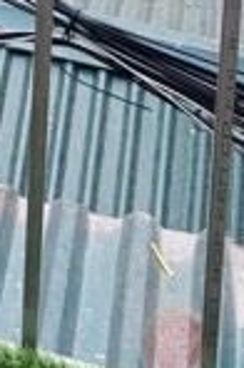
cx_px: -373
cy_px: -726
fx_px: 1767
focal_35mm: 173
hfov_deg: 7.3
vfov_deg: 9.4
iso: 125
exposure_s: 1/100
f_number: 1.78
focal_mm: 6.76
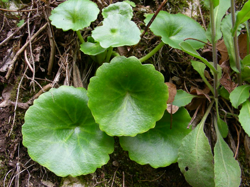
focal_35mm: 44
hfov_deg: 42.9
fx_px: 318
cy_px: 94
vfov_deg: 32.9
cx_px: 125
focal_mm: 7.4
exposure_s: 1/15.2
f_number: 3.5
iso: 50
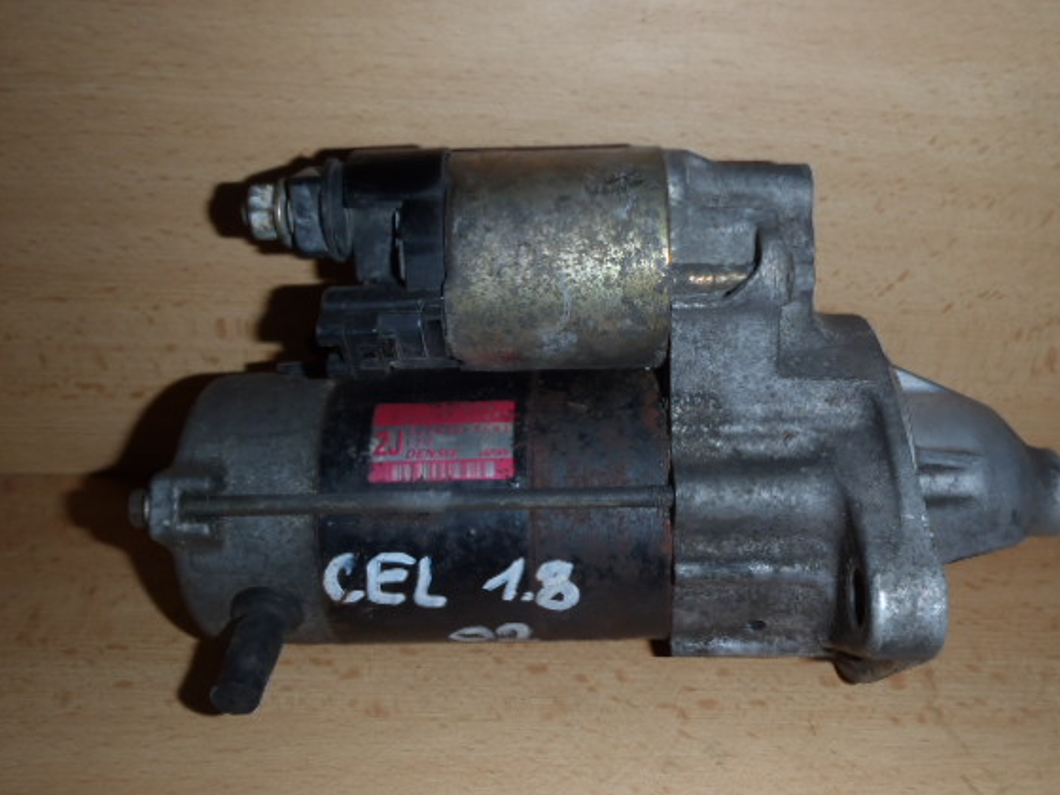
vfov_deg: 44.2
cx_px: 581
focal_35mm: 32
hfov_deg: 56.7
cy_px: 405
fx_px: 980
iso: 100
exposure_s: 1/30
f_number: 3.9
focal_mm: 5
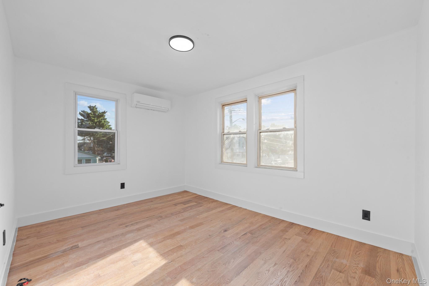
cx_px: 214
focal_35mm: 14
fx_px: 167
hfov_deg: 104.3
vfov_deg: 81.2
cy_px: 143
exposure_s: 1/30
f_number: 10
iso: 250
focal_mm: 14
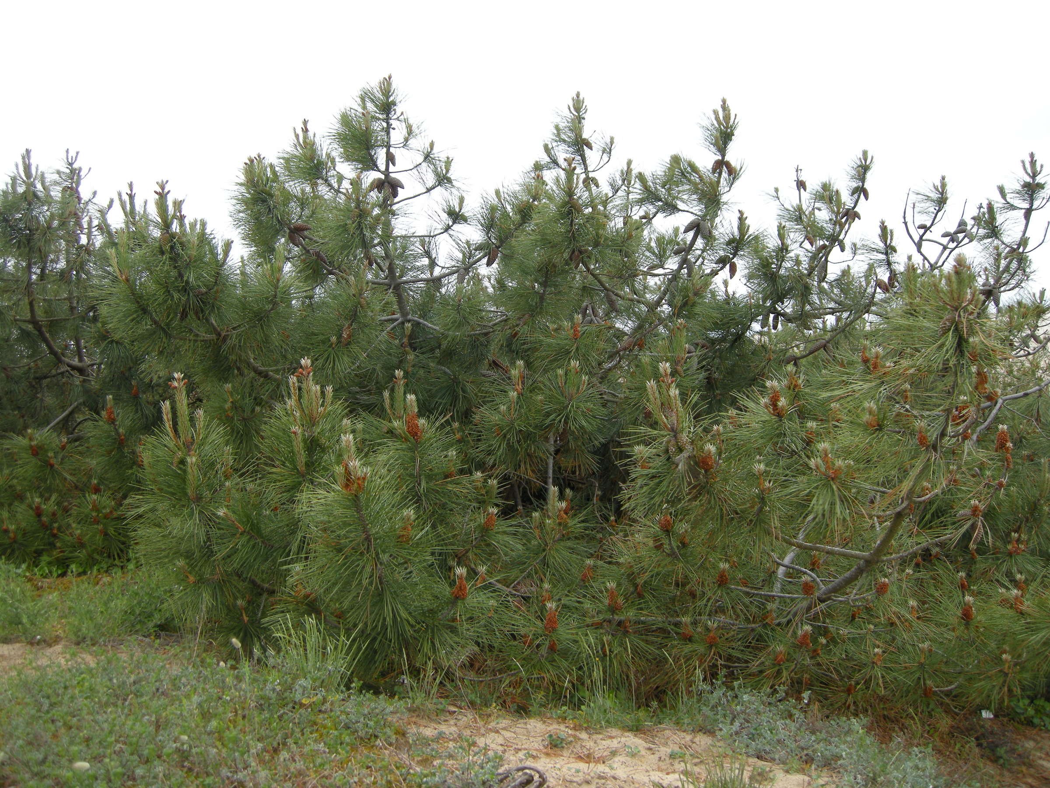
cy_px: 394
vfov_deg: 40.7
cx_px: 525
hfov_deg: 52.6
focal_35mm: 35
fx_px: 1062
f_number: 3.4
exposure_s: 1/78
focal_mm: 7.5
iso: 64
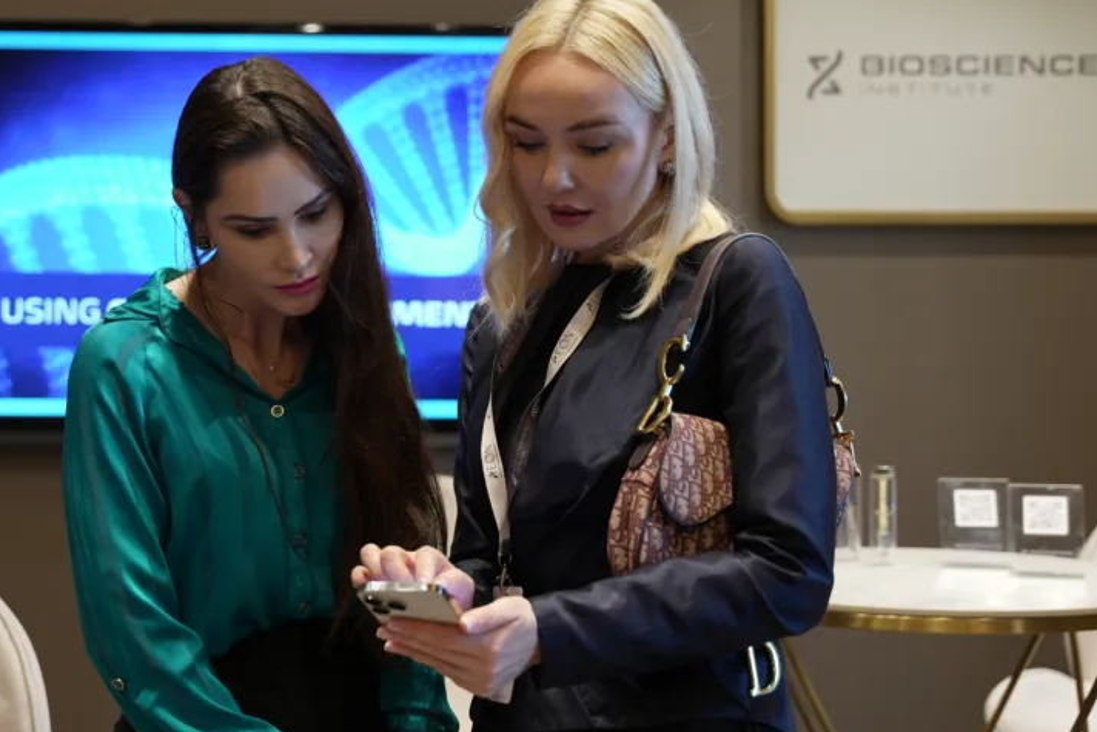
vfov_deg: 19.5
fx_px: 2120
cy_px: 277
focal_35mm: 70
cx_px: 393
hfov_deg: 28.9
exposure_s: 1/100
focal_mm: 48.4
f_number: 2.8
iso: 640
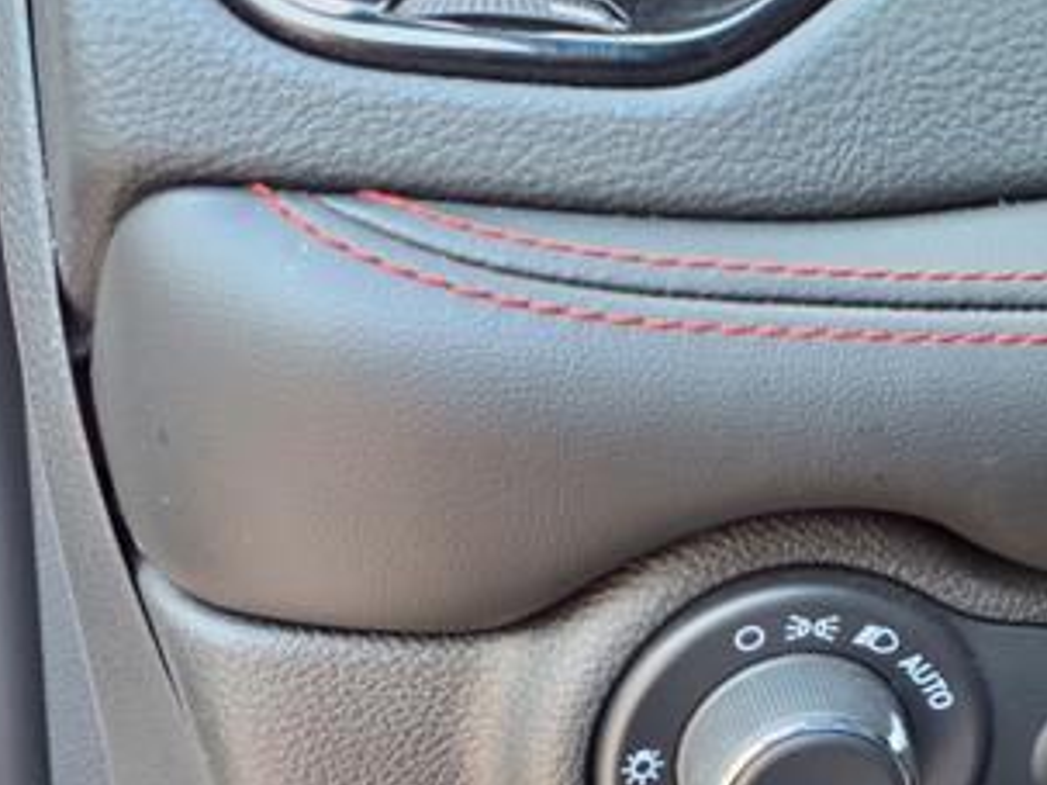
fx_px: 1723
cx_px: 833
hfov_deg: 32.9
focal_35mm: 57
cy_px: 681
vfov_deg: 25.0
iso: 64
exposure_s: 1/120
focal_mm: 3.58
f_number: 1.9
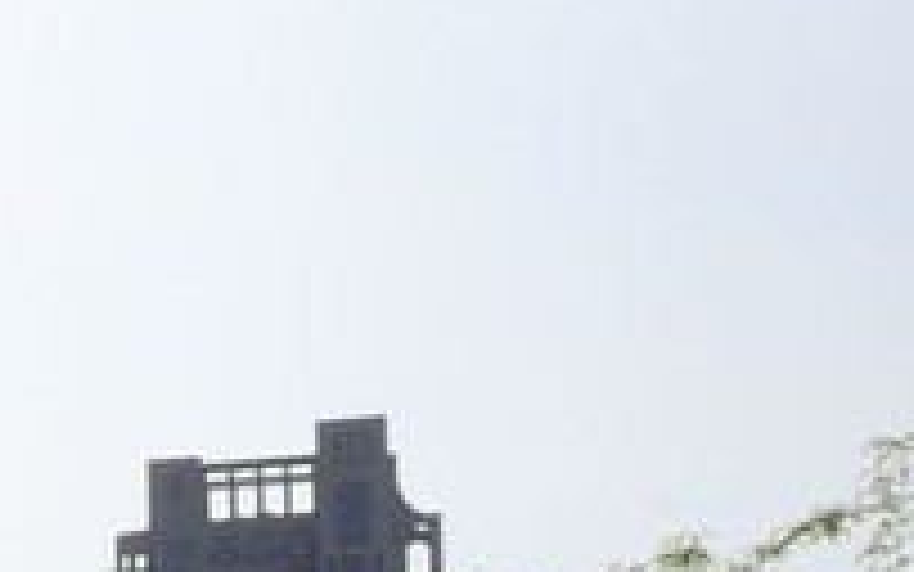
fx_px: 4809
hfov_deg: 8.2
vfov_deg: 6.5
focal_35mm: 193
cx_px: -2319
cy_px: 1365
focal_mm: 24
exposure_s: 1/250
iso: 400
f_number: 18
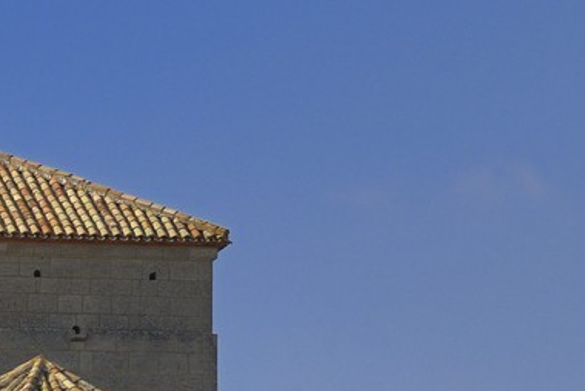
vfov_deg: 4.3
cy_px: 964
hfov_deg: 6.5
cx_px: -139
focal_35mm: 315
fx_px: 5122
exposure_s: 1/160
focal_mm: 50
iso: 100
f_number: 11
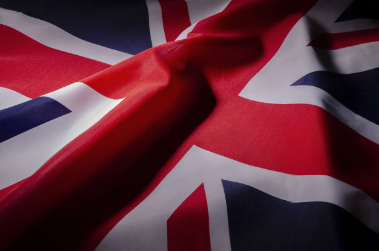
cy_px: 126
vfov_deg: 20.1
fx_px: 709
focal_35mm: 68
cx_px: 190
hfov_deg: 29.9
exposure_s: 1/90
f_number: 8
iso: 125
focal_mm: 45
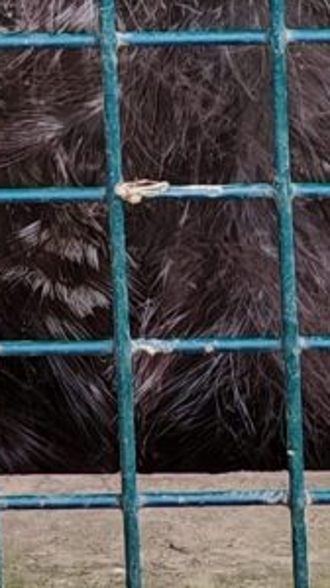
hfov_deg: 2.3
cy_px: -525
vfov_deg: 4.0
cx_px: 261
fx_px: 8298
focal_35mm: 533
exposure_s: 1/100
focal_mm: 15.38
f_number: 2.6
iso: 200
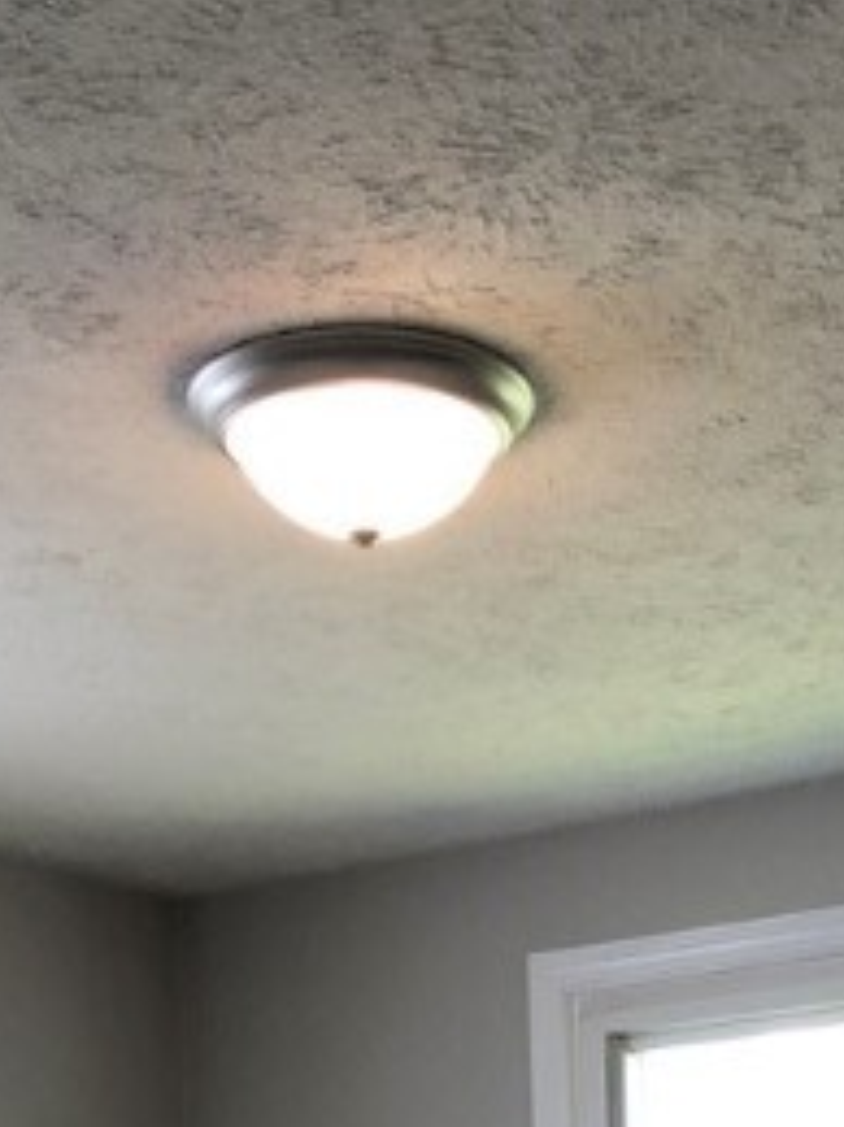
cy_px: 1662
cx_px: 600
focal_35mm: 83
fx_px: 2700
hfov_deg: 17.7
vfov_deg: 20.4
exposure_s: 1/40
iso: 25
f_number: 1.8
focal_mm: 3.99
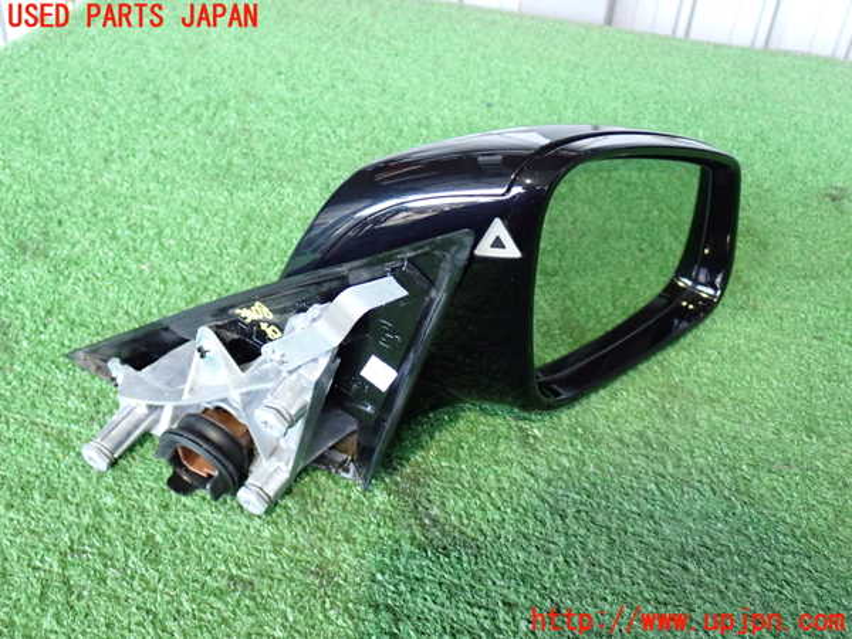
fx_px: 935
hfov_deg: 49.0
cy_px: 320
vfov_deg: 37.7
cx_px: 426
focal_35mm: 38
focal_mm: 6.83
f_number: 2.7
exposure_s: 1/40
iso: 640
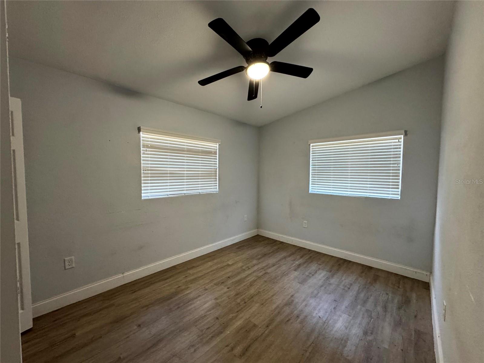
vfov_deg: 85.7
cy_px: 182
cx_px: 242
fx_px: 196
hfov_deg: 102.1
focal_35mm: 14
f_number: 2.2
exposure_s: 1/60
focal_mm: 2.22
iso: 320
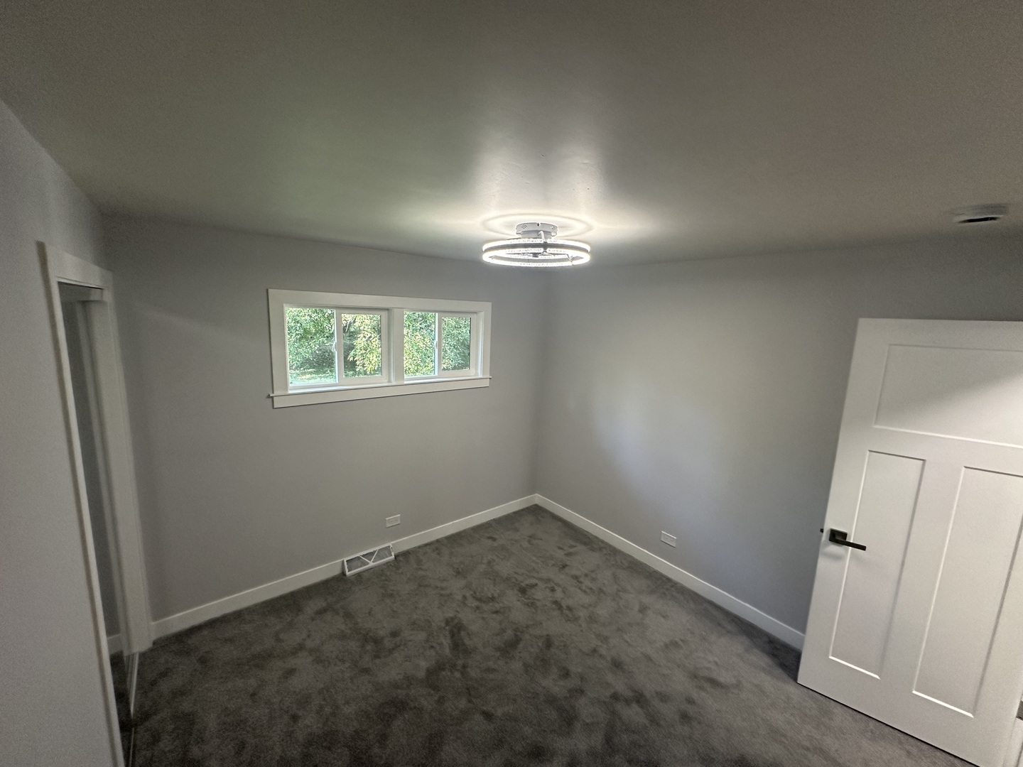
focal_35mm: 14
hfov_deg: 102.1
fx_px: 414
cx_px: 512
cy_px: 384
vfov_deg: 85.7
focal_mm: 2.22
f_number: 2.2
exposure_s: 1/120
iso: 200
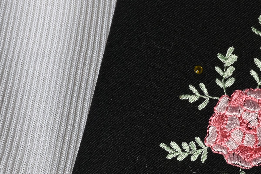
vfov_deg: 3.9
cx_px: 214
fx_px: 2585
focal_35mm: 356
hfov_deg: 5.8
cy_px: 179
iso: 200
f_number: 13
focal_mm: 95
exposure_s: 1/125
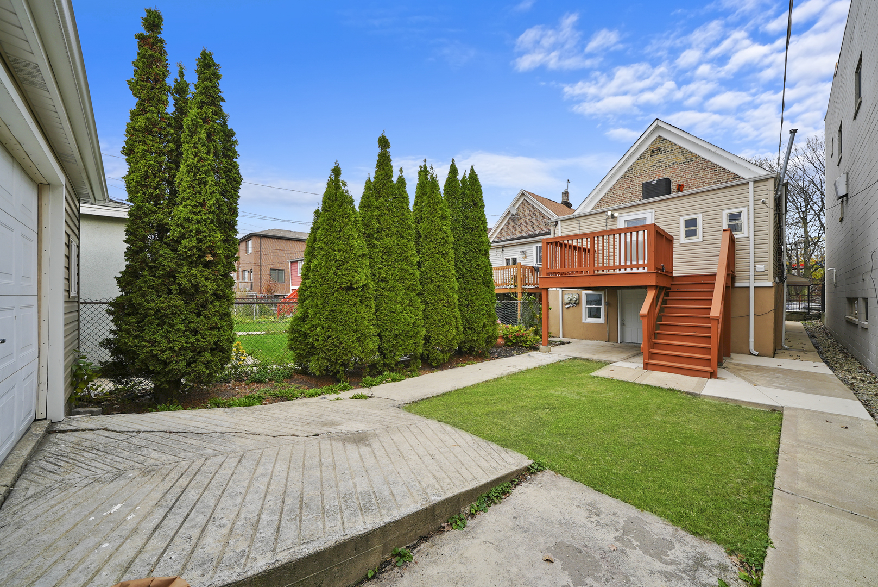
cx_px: 439
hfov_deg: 108.3
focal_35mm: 13
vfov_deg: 85.5
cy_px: 294
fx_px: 317
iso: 80
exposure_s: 1/125
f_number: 5
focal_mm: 13
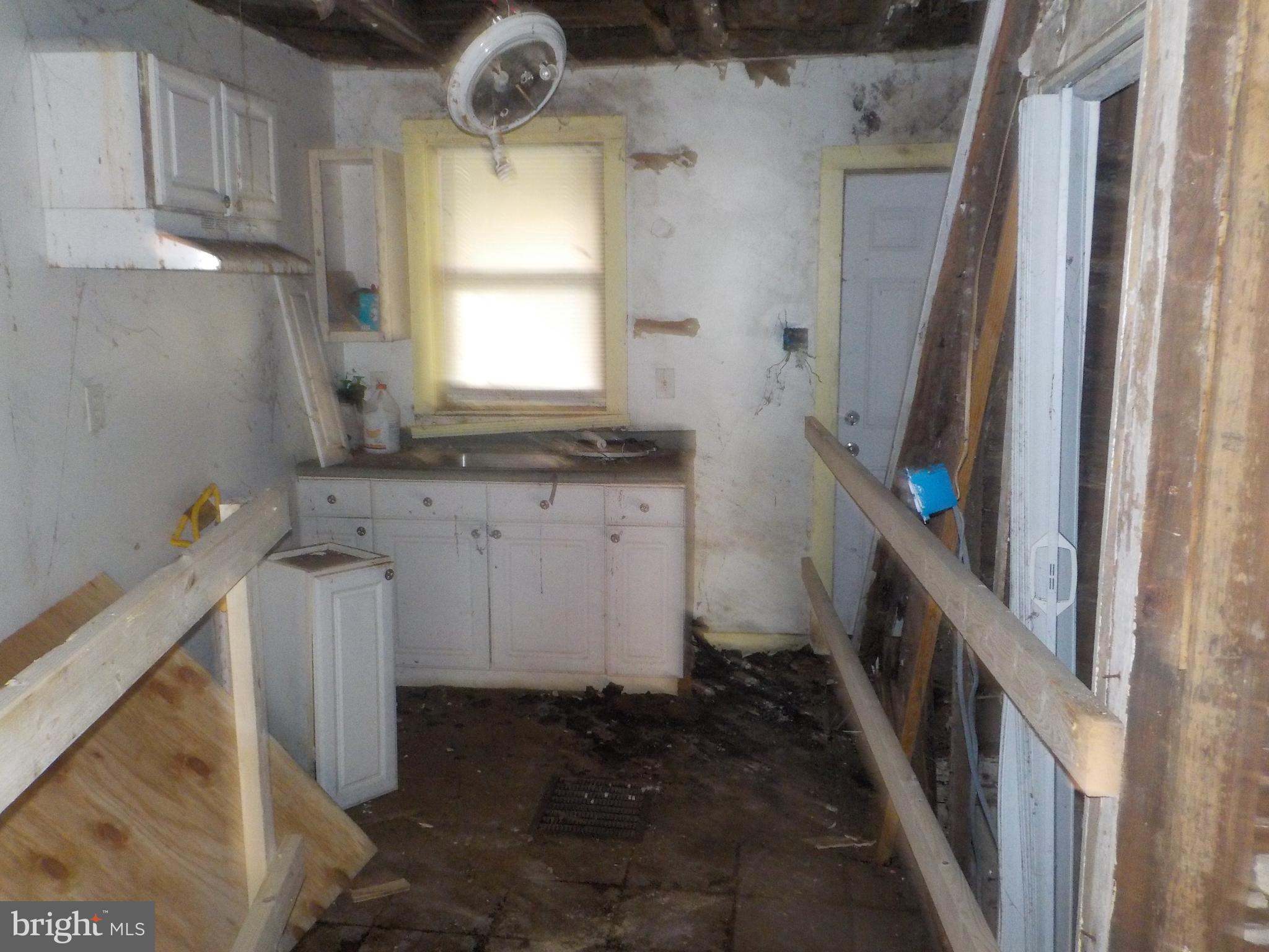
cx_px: 634
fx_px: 1100
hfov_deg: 60.0
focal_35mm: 30
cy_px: 476
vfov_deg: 46.8
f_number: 3.3
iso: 450
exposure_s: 1/15
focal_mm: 4.1
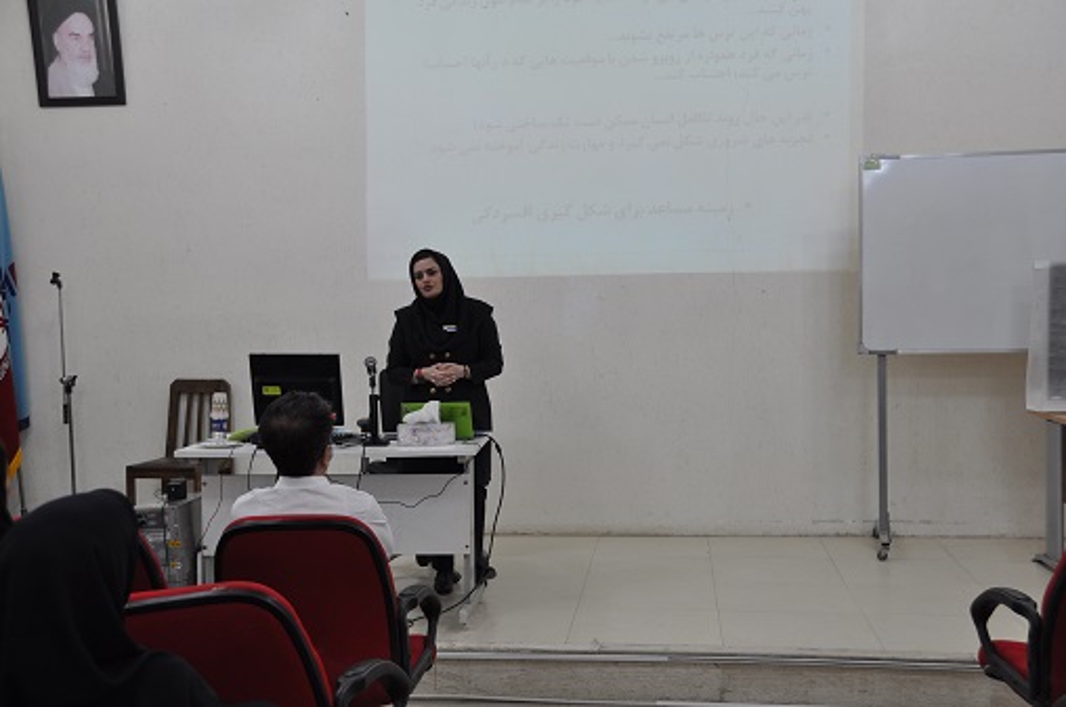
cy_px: 354
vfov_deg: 28.8
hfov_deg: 42.4
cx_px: 533
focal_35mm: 46
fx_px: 1375
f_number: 5.6
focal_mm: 31
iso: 360
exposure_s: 1/30
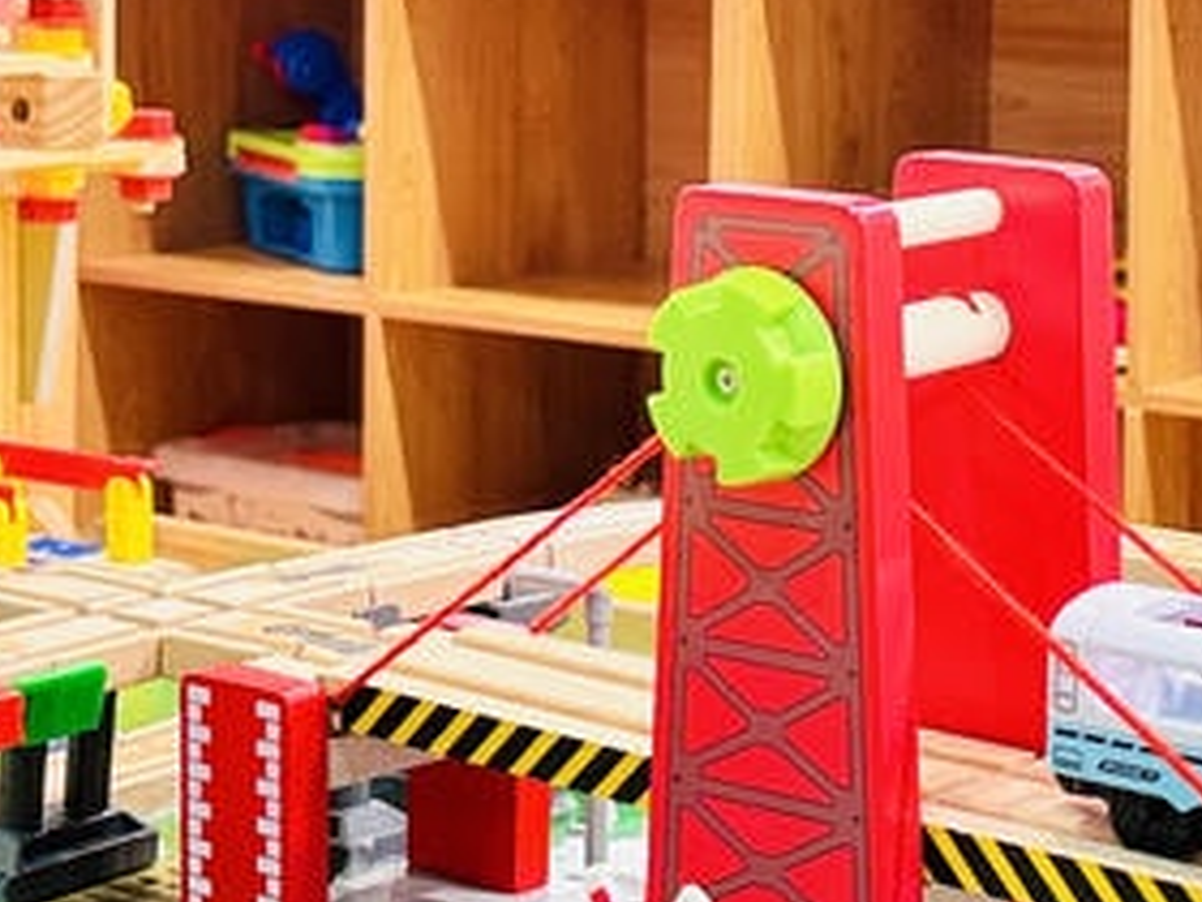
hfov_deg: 19.0
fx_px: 3577
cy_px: 258
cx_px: 824
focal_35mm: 103
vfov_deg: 14.3
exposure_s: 1/60
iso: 250
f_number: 1.78
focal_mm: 6.76
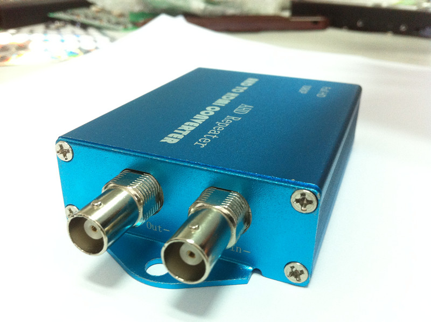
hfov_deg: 52.7
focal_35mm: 35
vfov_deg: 40.6
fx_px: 435
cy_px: 161
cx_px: 216
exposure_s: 1/17
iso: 200
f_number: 2.8
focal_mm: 3.85
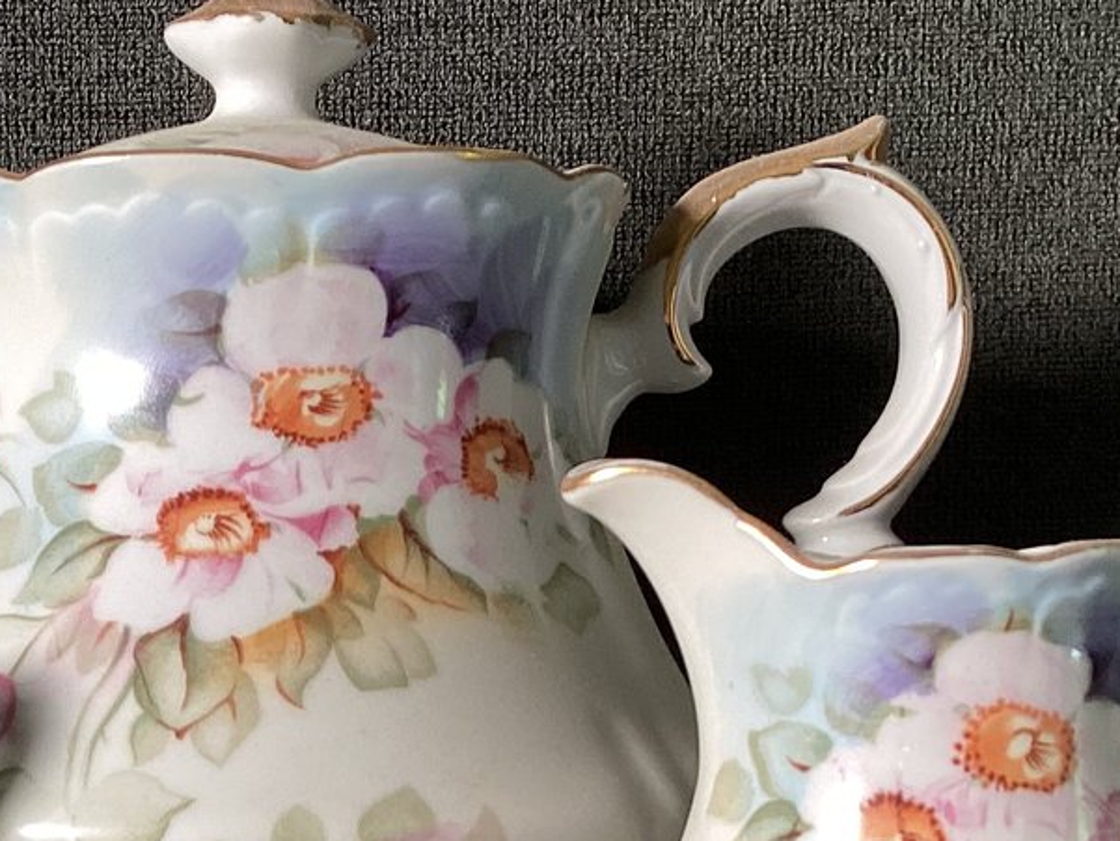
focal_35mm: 78
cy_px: 844
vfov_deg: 18.4
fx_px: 2524
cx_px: 75
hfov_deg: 24.2
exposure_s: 1/50
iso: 64
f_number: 2.4
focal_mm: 3.3
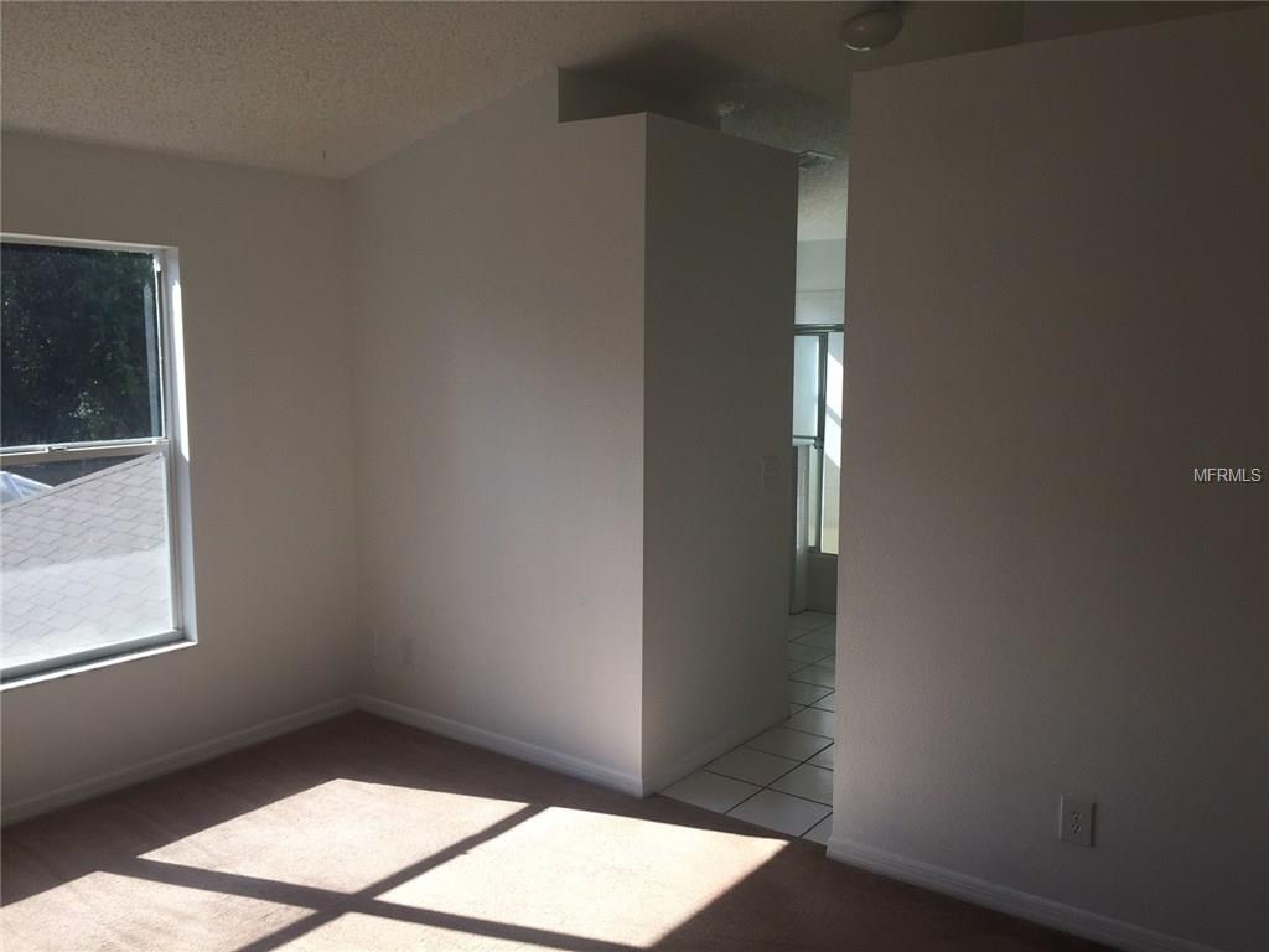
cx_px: 634
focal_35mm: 29
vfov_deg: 48.2
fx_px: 1063
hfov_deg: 61.7
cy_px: 476
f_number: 2.2
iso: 32
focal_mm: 4.15
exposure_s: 1/791
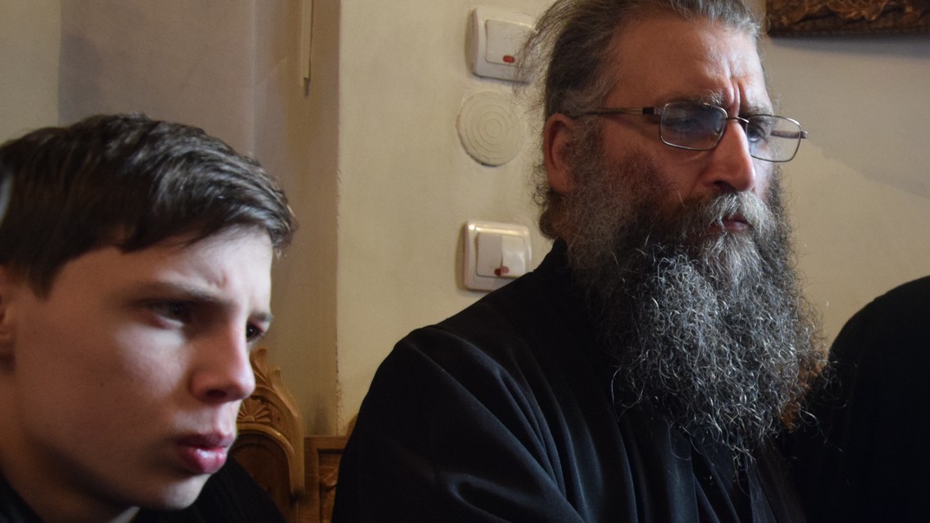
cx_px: 808
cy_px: 389
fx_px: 1453
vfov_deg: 20.3
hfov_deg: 33.9
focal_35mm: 59
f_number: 3.8
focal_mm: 21
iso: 1600
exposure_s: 1/80
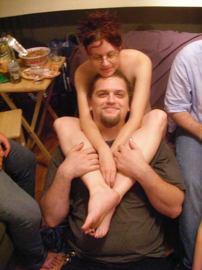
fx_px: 296
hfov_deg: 37.7
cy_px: 135
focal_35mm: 38
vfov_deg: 49.0
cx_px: 101
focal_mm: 6.3
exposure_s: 1/3.9
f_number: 3.5
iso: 400
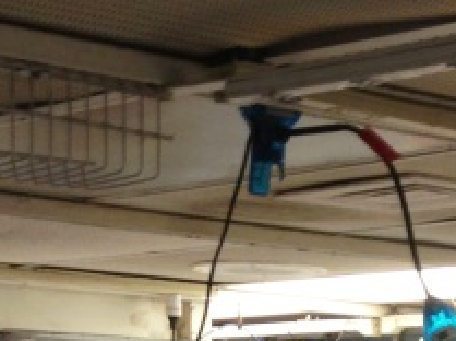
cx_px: 432
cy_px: 802
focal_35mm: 162
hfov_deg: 12.1
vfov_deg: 8.4
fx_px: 2130
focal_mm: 4.13
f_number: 2.4
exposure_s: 1/20
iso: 80
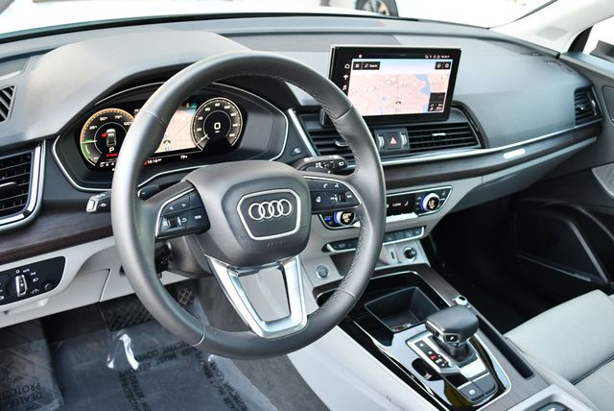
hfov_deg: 53.1
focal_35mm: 36
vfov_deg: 36.9
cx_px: 307
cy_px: 206
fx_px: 615
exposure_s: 1/125
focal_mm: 18
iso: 900
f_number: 3.5
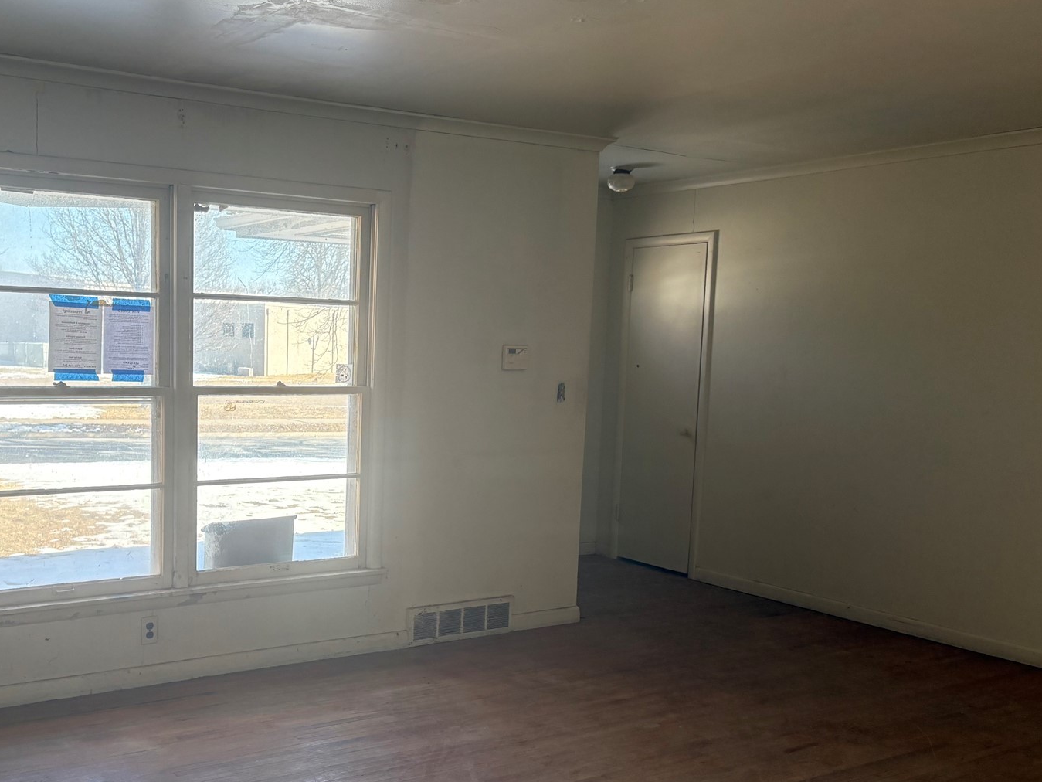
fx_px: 1114
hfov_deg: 48.8
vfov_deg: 38.5
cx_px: 304
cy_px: 467
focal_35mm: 37
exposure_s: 1/236
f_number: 1.6
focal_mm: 5.96
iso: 100
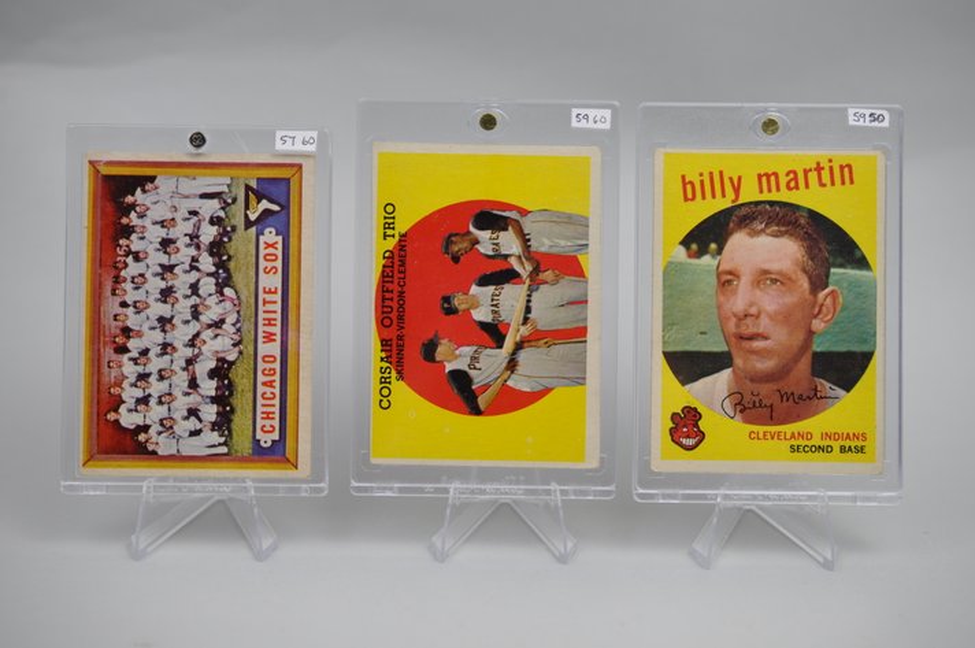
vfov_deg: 22.6
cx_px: 488
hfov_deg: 33.4
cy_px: 324
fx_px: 1623
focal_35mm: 60
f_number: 4.5
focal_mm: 40
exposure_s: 1/80
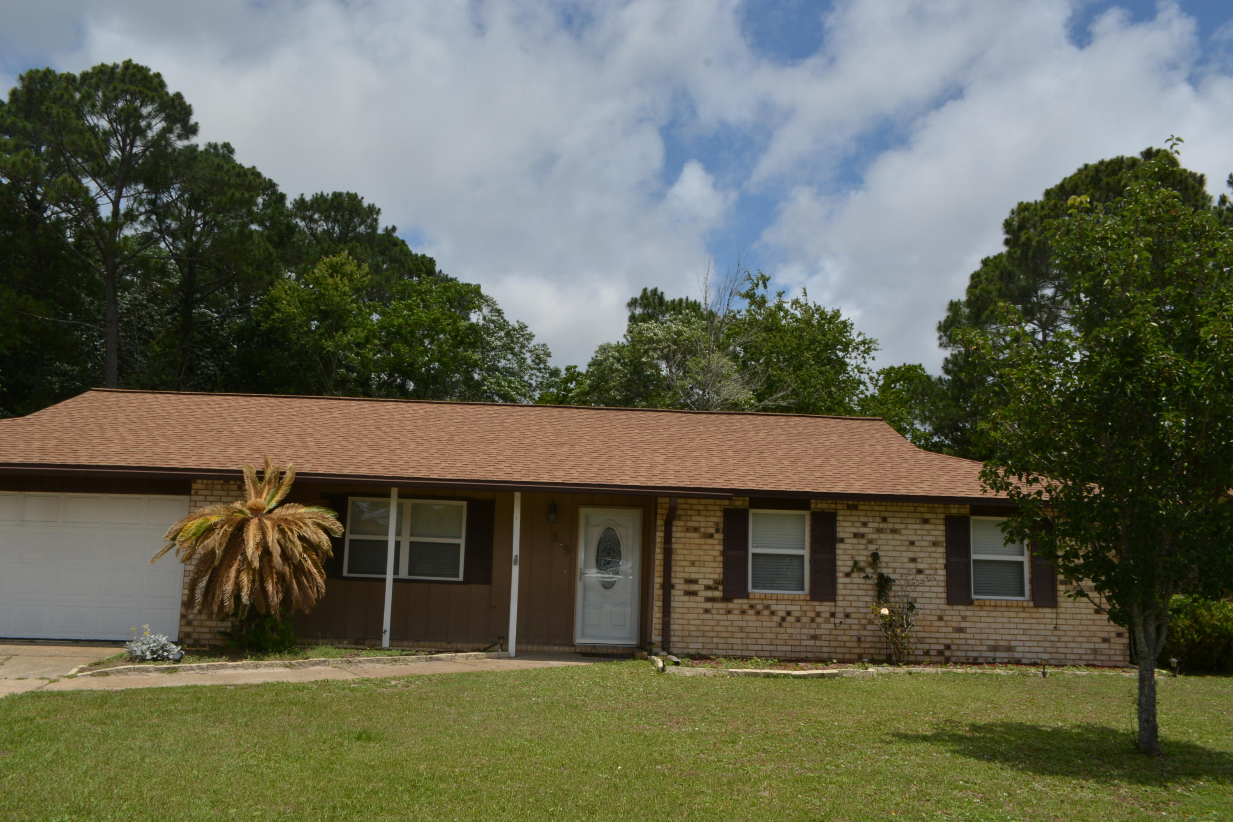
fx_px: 925
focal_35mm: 27
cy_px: 411
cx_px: 616
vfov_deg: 47.9
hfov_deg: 67.4
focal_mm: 18
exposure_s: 1/200
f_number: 14
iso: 100
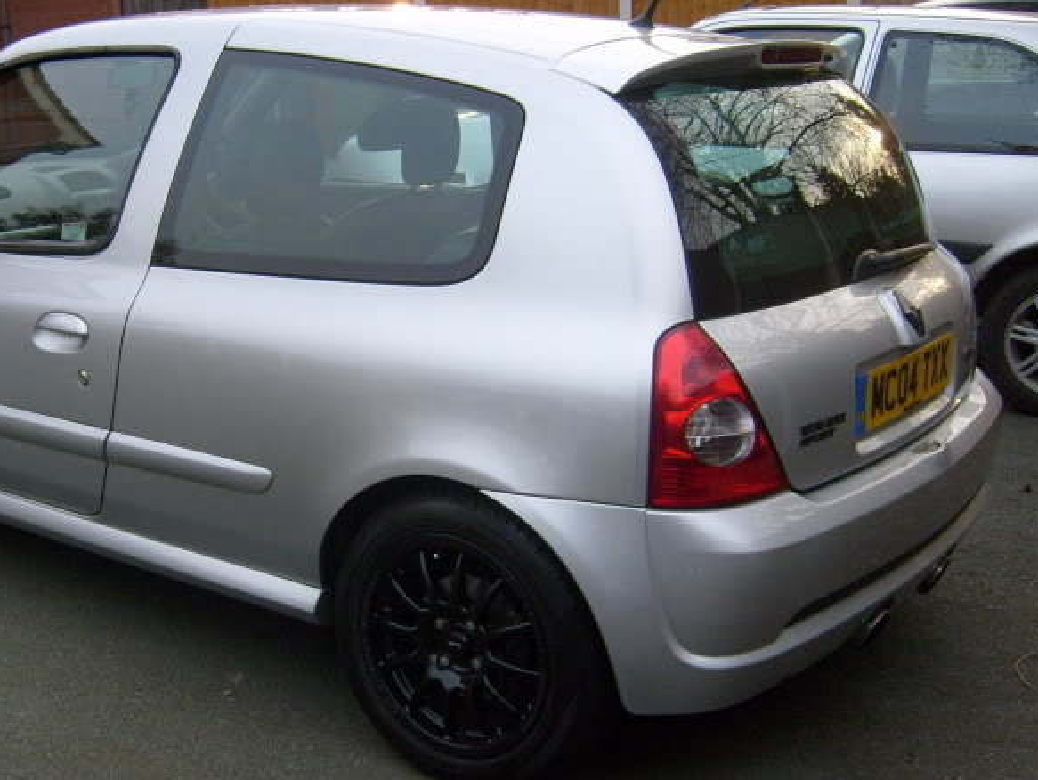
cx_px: 335
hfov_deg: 39.1
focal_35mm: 48
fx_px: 1440
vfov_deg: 30.3
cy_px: 447
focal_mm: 5.8
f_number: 2.8
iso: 80
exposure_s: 1/180
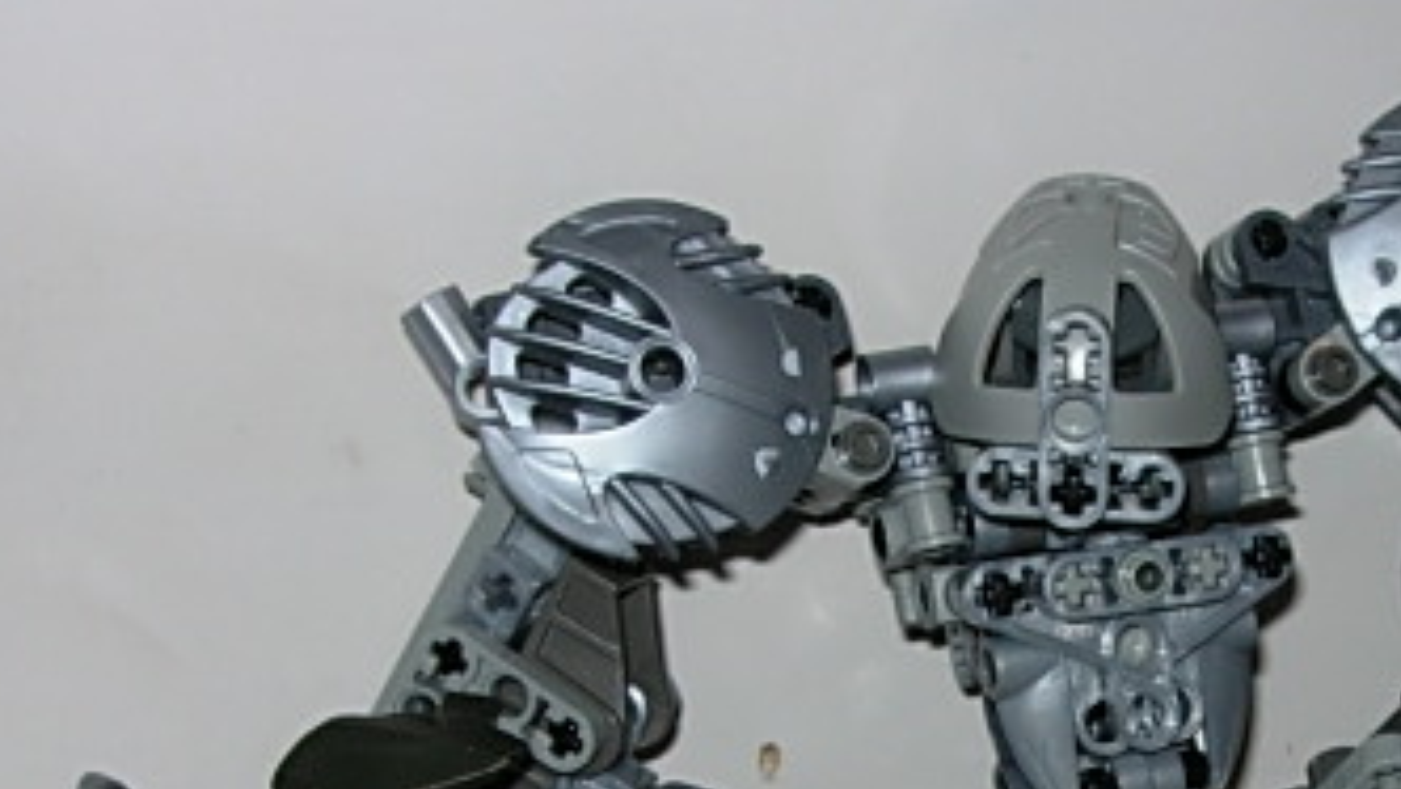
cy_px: 772
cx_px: 1173
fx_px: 3196
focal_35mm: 86
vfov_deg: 13.9
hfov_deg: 24.2
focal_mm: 8.5
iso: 79
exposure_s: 1/64
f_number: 4.9
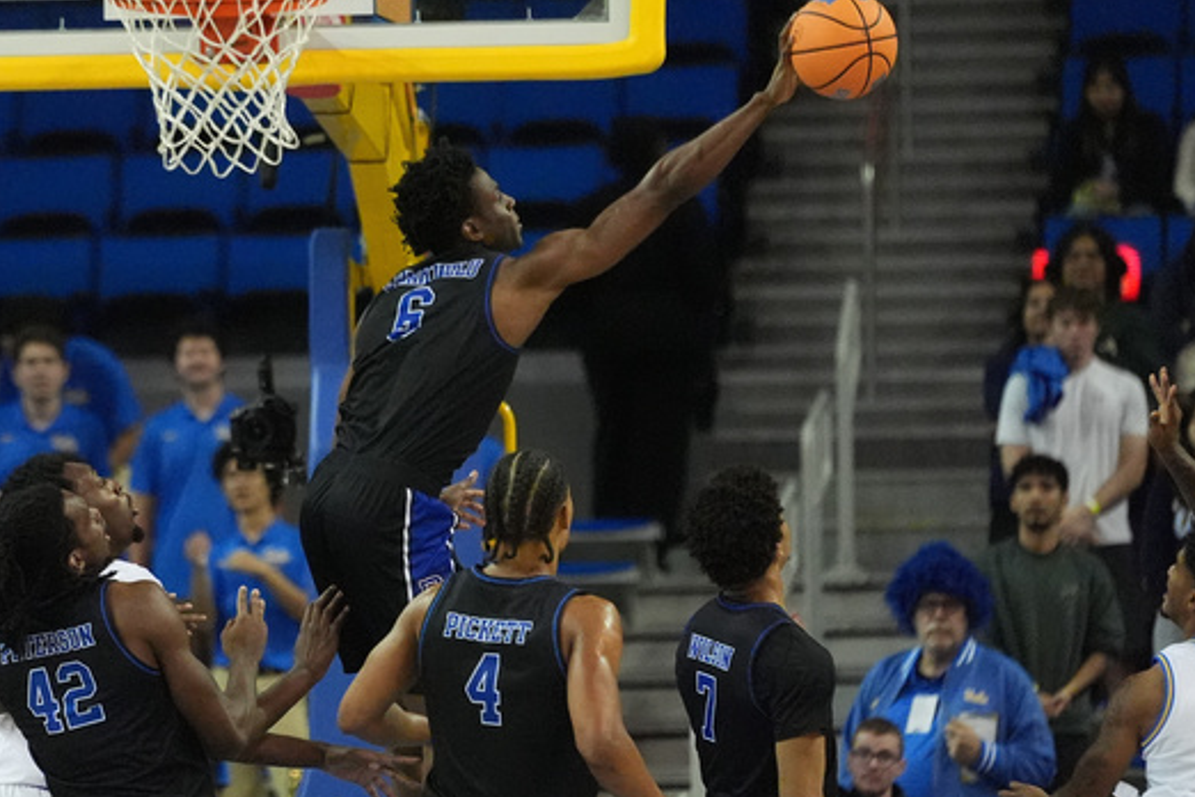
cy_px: 441
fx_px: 13011
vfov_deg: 3.5
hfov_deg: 5.3
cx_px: 293
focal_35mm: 392
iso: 8000
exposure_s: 1/4000
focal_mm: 200
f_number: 2.8
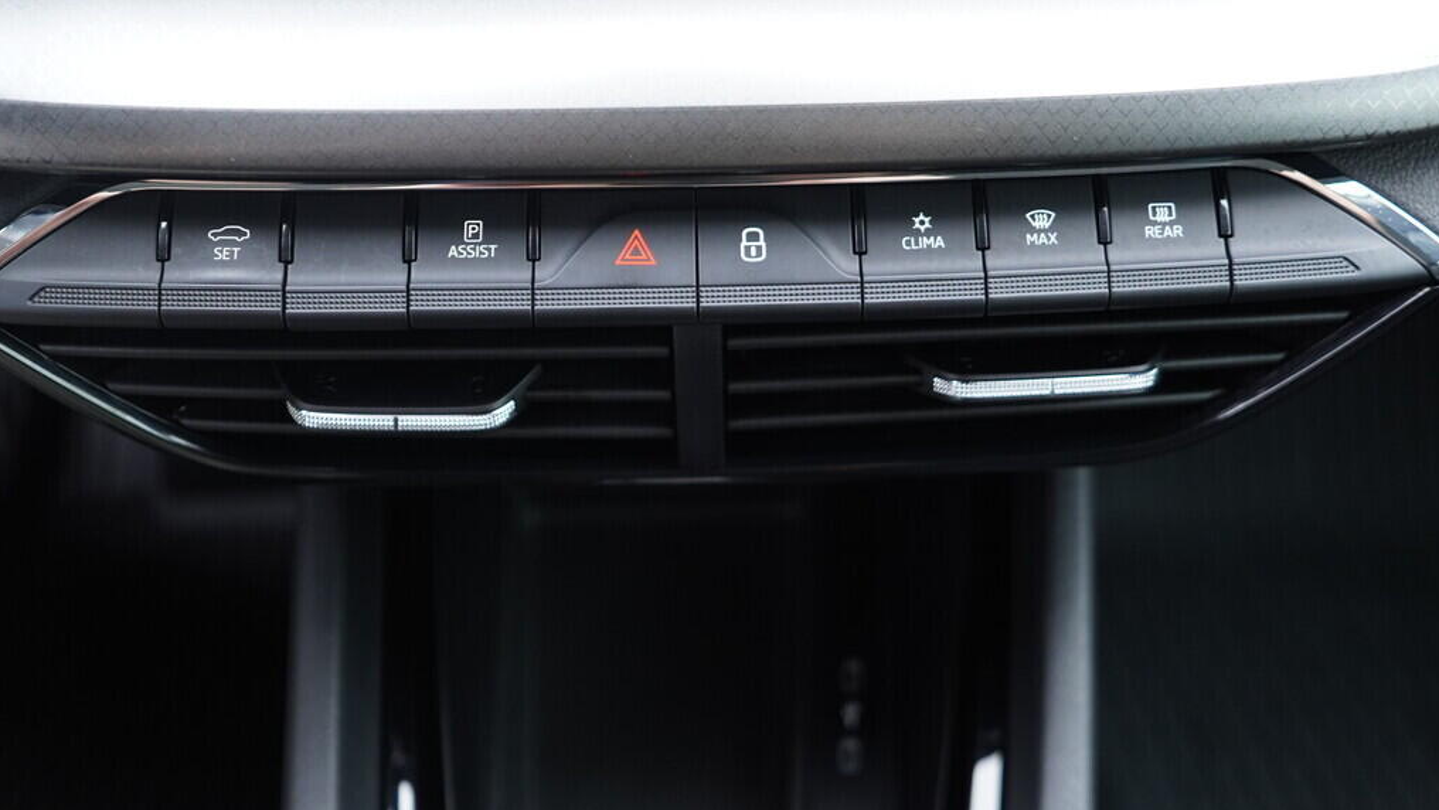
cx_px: 722
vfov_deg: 31.2
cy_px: 403
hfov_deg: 52.8
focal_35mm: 38
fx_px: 1450
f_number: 2.8
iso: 640
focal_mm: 24
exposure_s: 1/40
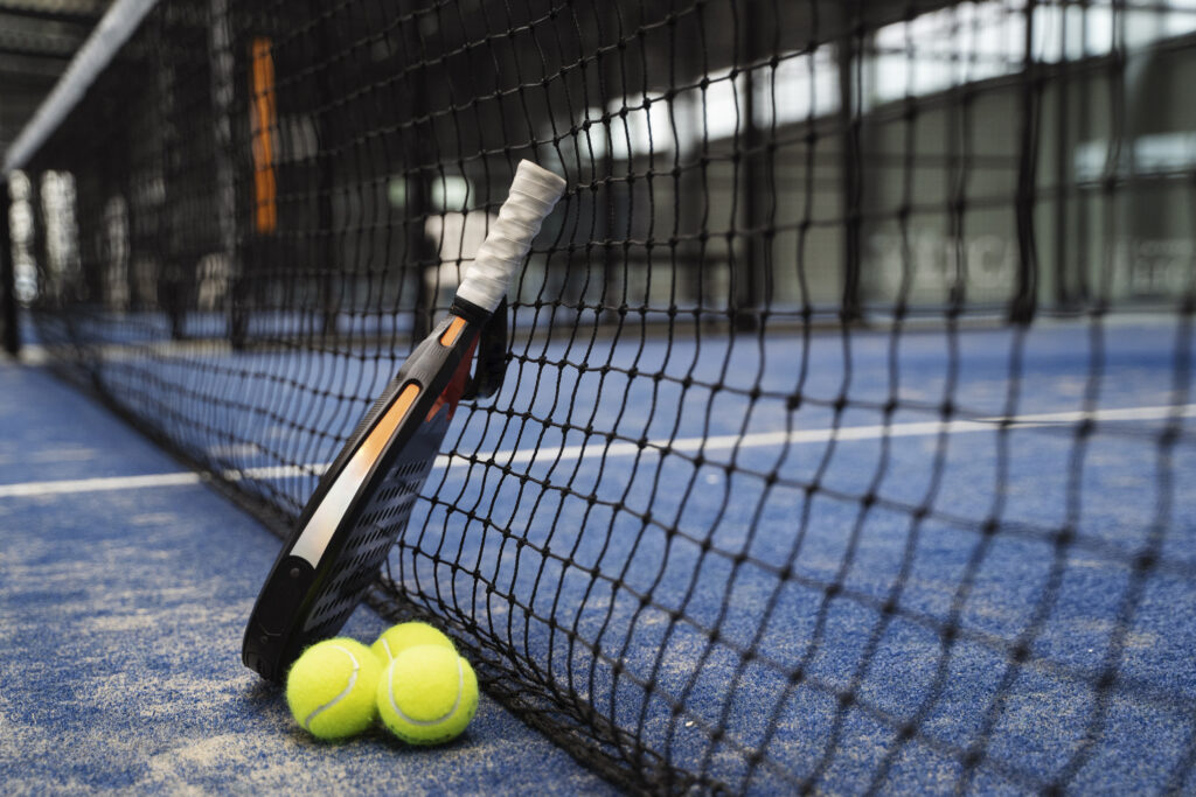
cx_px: 598
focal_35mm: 44
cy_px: 398
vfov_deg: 30.5
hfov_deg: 44.5
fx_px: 1462
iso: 1600
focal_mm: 44
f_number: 2.8
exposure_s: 1/500
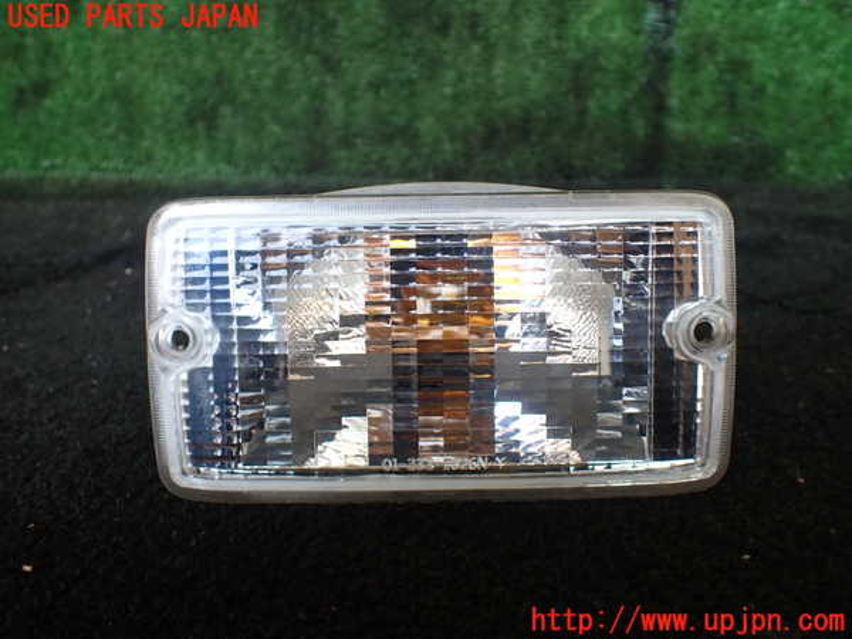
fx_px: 738
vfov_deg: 46.8
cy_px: 320
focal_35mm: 30
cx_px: 426
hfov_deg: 60.0
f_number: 2.3
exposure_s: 1/125
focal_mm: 5.4
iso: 100
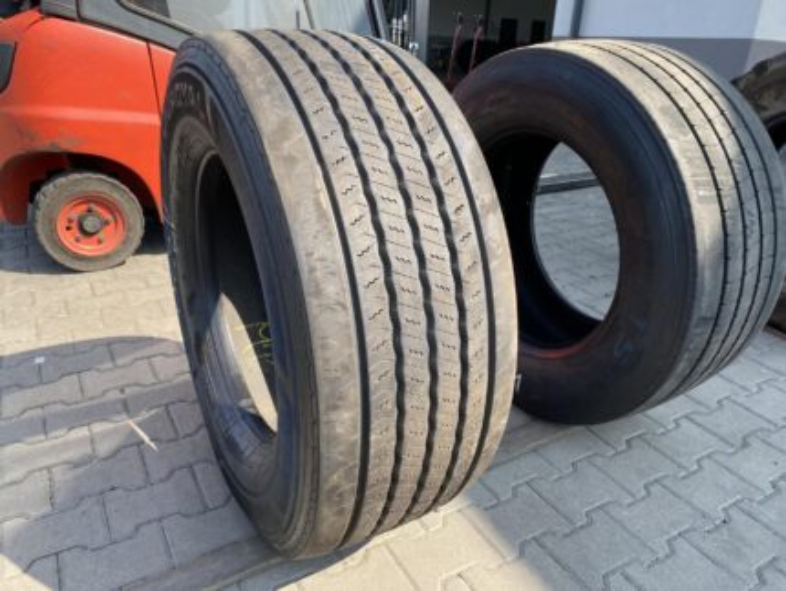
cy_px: 296
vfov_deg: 53.1
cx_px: 393
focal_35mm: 26
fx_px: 591
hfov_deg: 67.3
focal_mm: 4.25
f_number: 1.8
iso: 32
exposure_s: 1/588
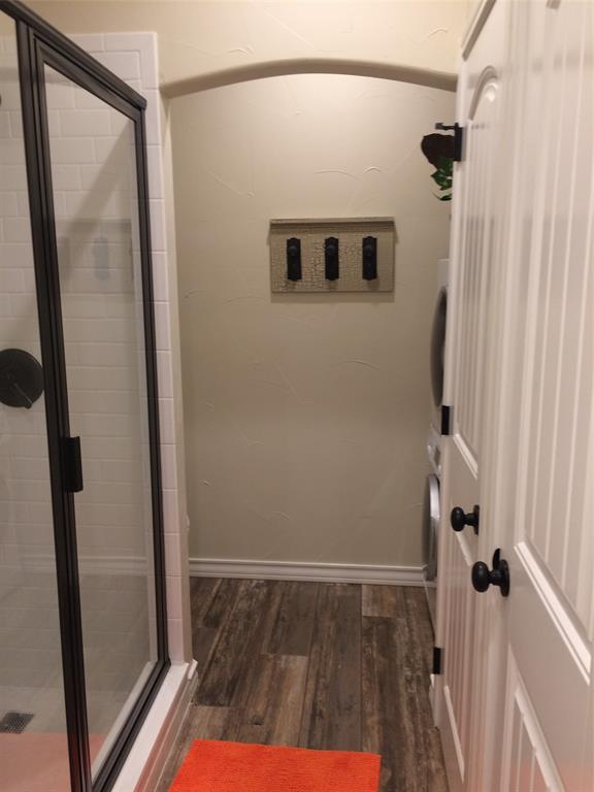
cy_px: 396
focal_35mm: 29
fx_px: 664
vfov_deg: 61.7
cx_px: 297
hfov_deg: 48.2
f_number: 2.2
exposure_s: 1/30
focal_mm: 4.15
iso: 80
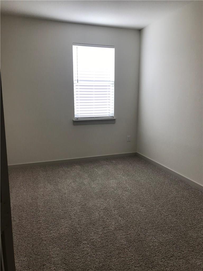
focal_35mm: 28
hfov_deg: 49.7
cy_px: 136
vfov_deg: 63.4
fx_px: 219
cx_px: 102
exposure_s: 1/190
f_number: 1.8
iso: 20
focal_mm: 3.99
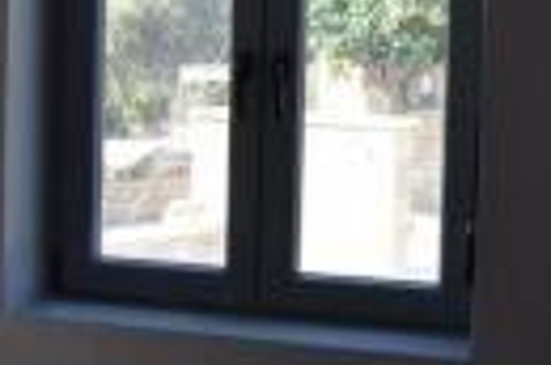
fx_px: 1680
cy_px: 91
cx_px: -110
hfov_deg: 17.7
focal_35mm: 110
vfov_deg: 12.4
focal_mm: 20
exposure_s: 1/200
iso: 400
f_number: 7.1
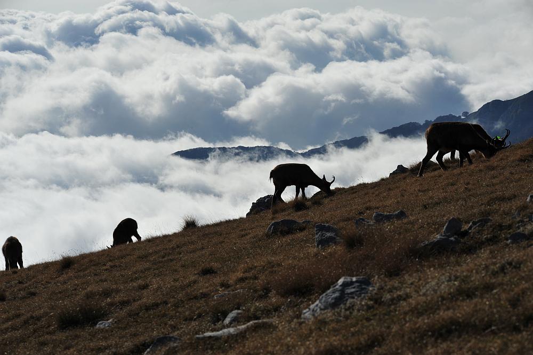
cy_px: 178
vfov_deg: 9.1
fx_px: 2219
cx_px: 266
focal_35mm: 150
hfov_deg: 13.7
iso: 250
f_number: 14
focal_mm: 150
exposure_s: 1/800
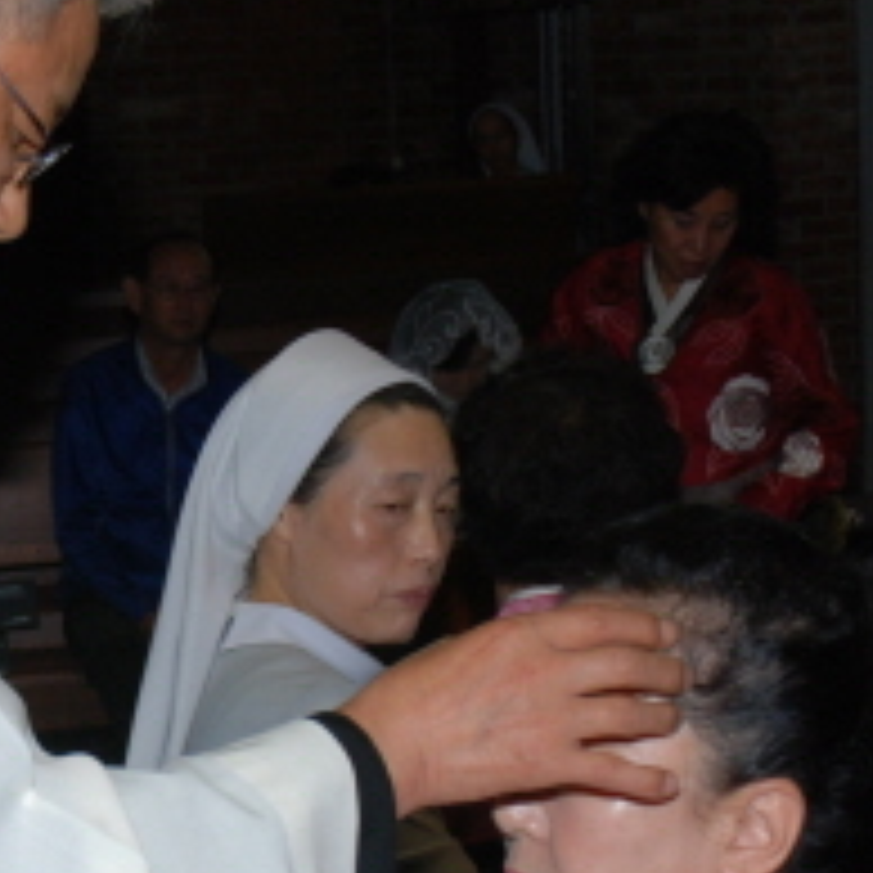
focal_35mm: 119
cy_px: 794
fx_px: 3383
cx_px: 117
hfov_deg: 14.6
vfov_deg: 14.5
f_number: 7.1
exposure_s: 1/60
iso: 200
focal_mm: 25
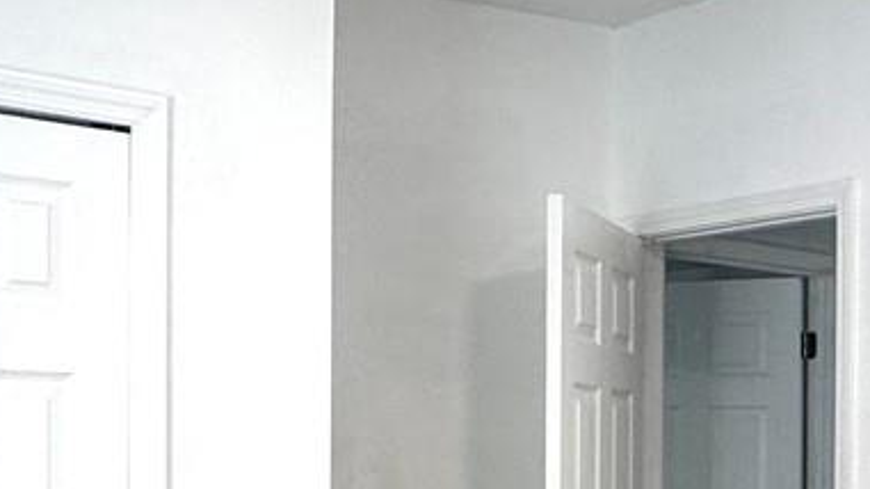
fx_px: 1476
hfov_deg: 32.0
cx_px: 696
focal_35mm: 64
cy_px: 473
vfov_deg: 18.4
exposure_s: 1/120
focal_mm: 2.22
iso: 200
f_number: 2.2
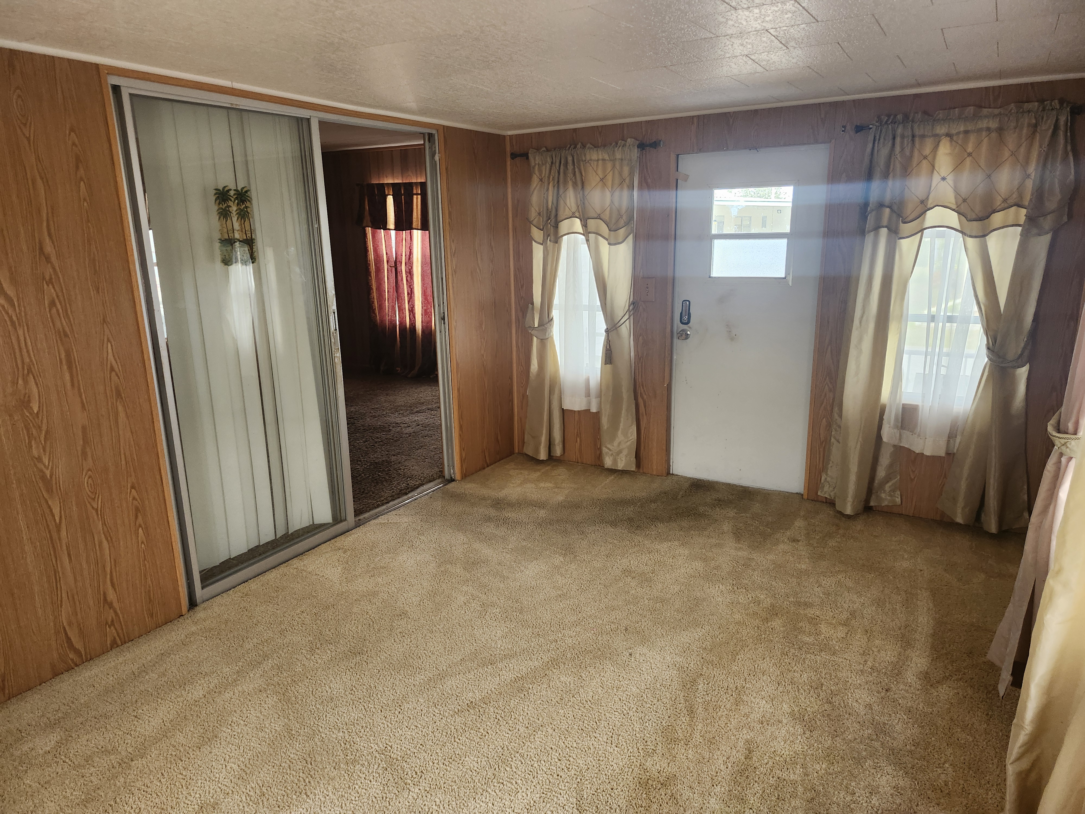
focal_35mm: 23
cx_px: 542
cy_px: 407
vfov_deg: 58.9
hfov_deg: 73.9
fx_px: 721
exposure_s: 1/120
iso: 200
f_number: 1.8
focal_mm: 5.54
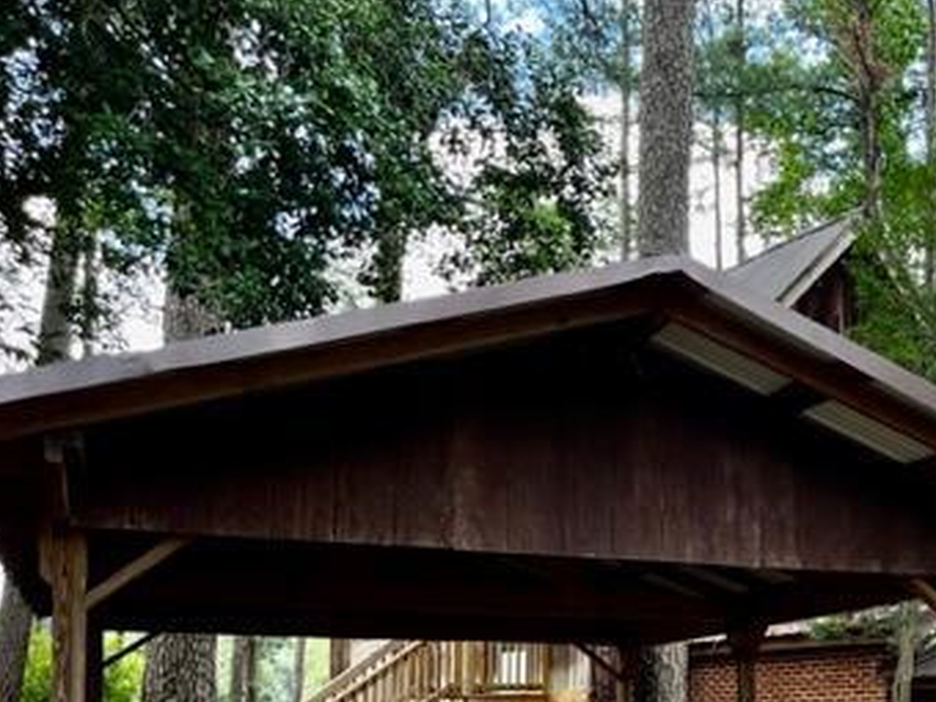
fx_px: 1325
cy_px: 639
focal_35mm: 49
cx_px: 771
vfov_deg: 28.5
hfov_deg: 37.3
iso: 64
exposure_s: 1/161
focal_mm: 5.1
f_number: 1.6
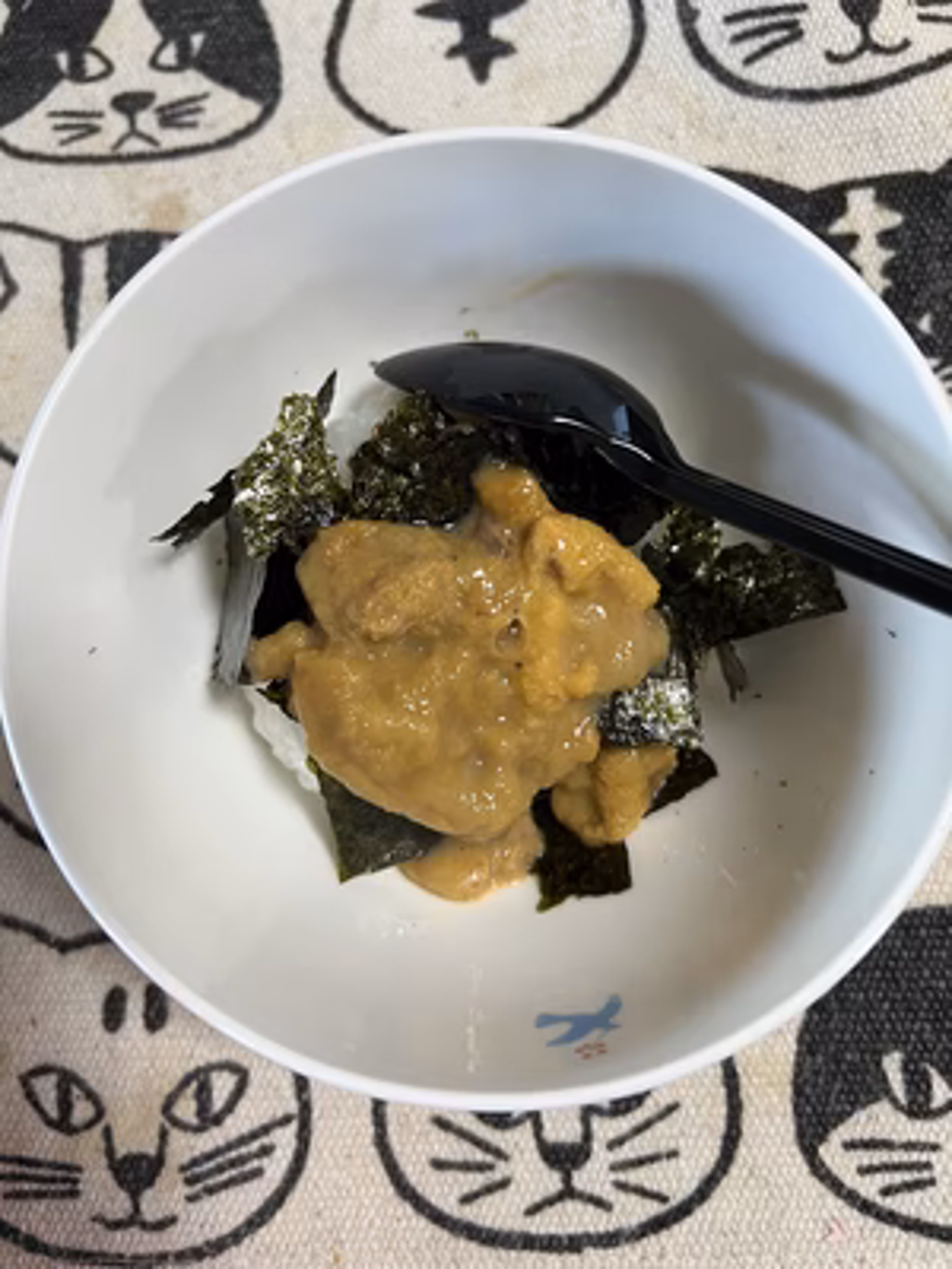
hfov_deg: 53.1
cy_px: 634
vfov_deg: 67.3
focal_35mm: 26
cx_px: 476
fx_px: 953
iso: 80
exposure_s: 1/60
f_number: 1.5
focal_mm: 5.7
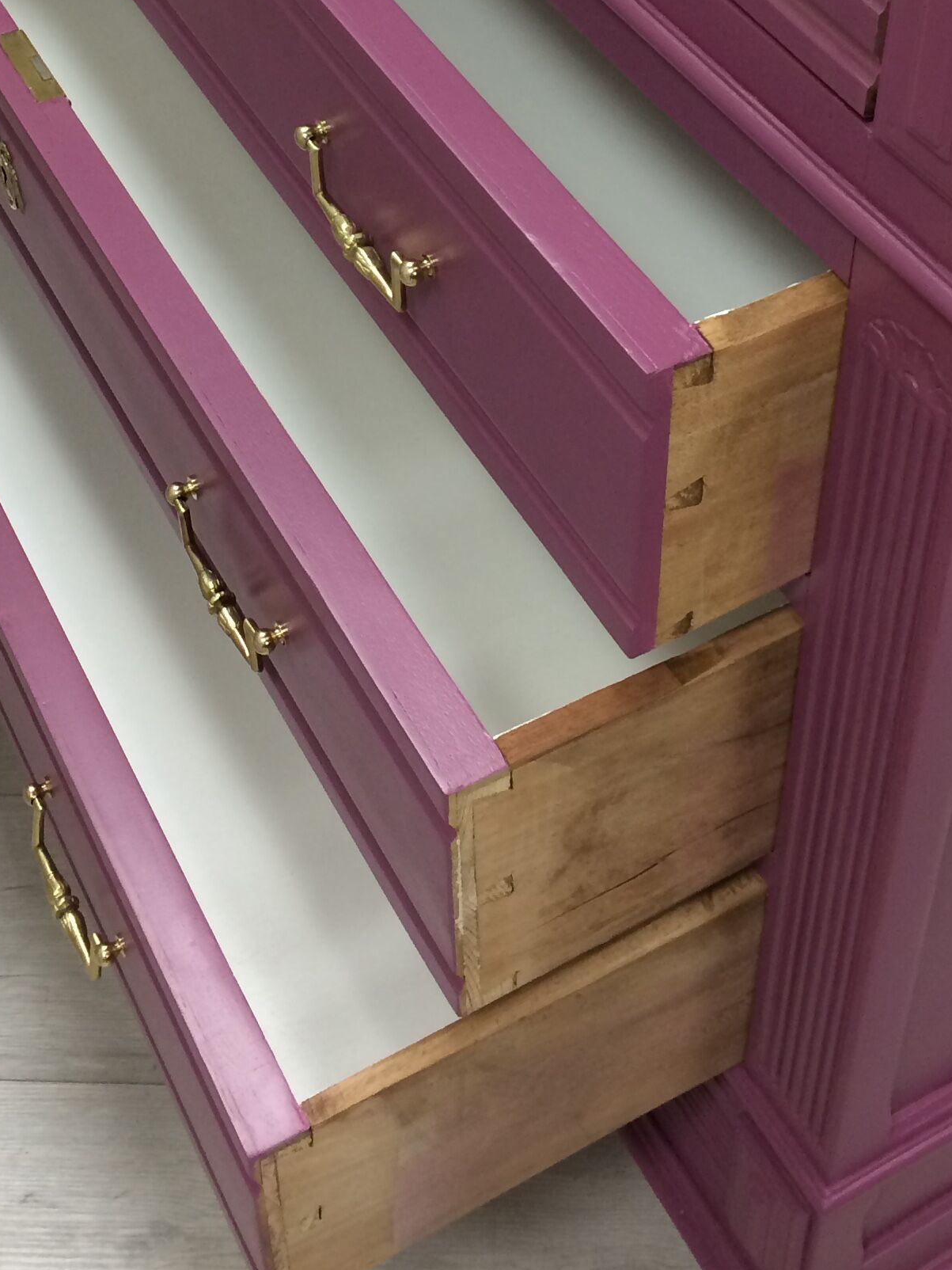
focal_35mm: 59
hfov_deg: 24.8
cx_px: 455
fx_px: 2163
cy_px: 82
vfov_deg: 30.9
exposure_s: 1/33
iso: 125
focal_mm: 4.15
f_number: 2.2
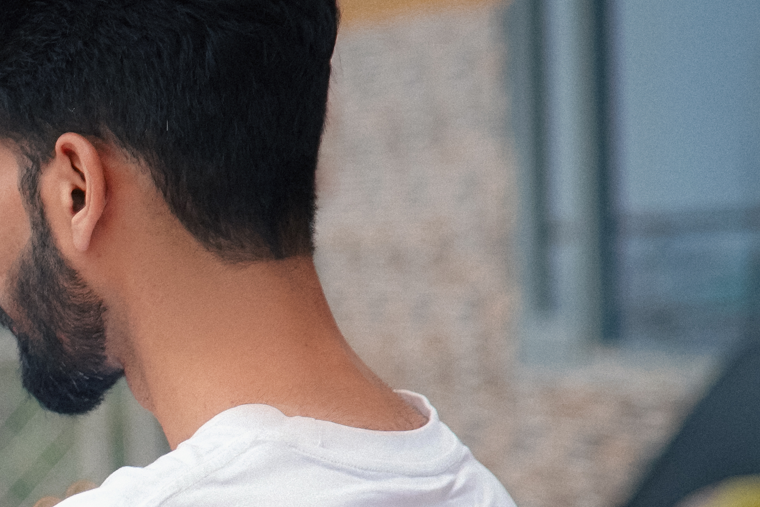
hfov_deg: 9.3
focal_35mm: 216
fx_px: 4560
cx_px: -398
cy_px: 571
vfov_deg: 6.3
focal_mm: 70
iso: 640
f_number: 4
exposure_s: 1/160
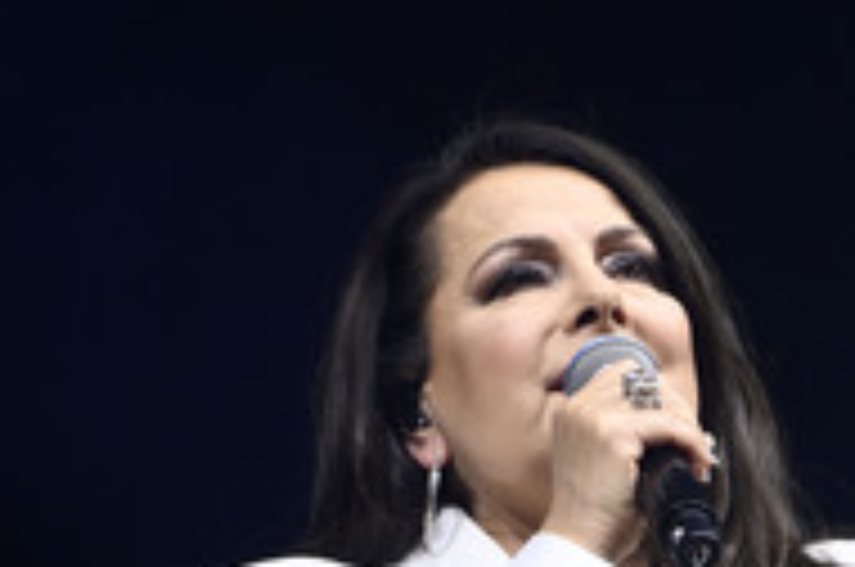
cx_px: 637
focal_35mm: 713
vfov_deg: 1.9
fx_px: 16905
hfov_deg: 2.9
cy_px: 621
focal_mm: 300
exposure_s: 1/125
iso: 320
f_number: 7.1
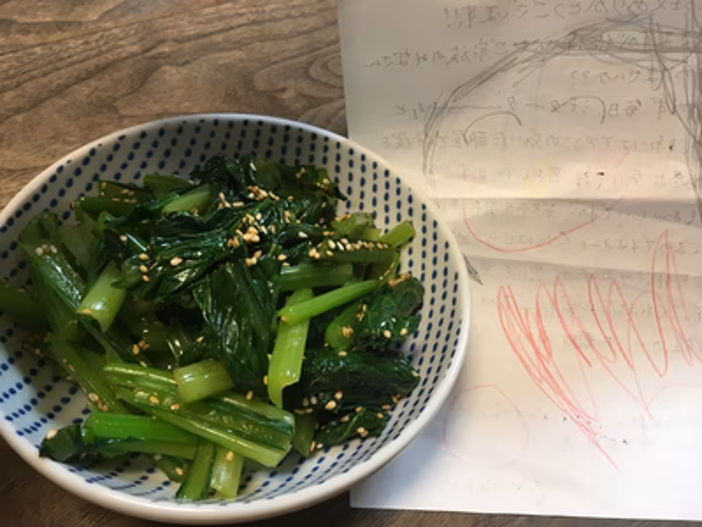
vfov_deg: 48.2
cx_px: 351
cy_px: 264
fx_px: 588
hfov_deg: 61.7
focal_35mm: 29
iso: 50
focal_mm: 4.15
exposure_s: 1/30
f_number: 2.2
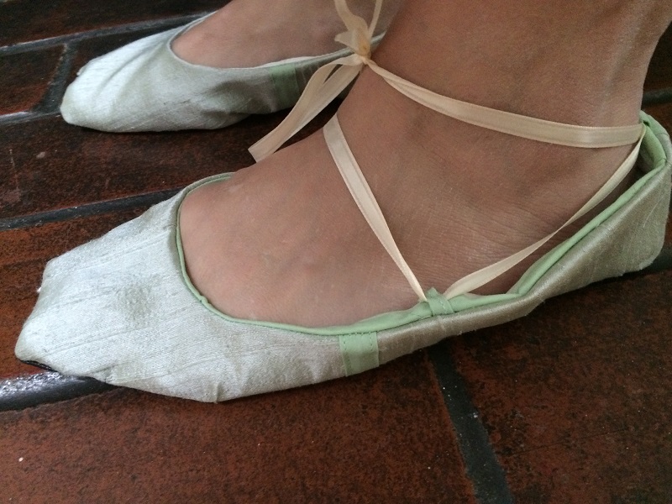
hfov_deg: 61.7
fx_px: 563
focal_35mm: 29
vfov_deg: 48.2
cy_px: 252
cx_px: 336
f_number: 2.2
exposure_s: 1/20
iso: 320
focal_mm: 4.15
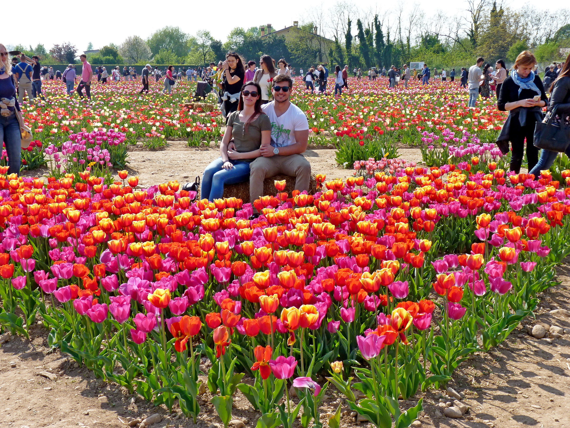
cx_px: 285
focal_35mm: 59
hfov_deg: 32.7
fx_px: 972
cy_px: 214
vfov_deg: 24.8
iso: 80
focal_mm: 10.4
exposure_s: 1/250
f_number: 5
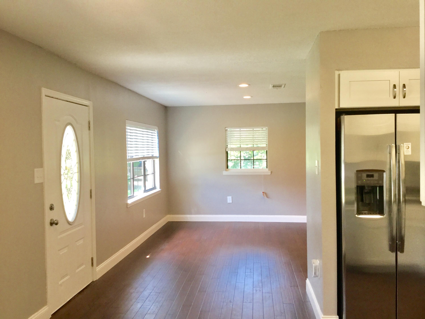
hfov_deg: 58.4
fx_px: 381
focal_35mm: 31
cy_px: 160
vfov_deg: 45.4
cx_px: 212
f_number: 2.4
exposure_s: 1/30
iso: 50
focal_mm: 3.3
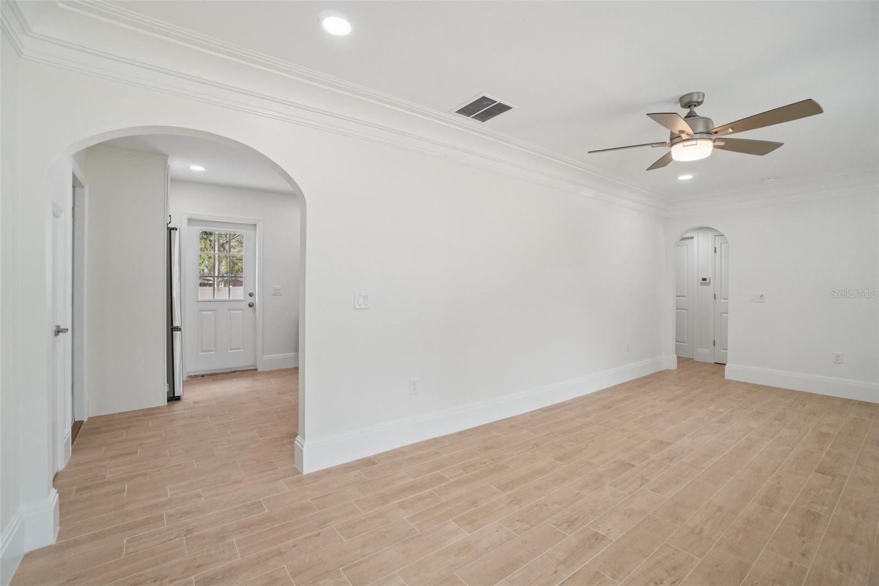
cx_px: 440
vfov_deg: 77.3
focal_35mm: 15
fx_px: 366
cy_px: 293
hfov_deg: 100.4
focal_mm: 10
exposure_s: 1/30
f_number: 8
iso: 200
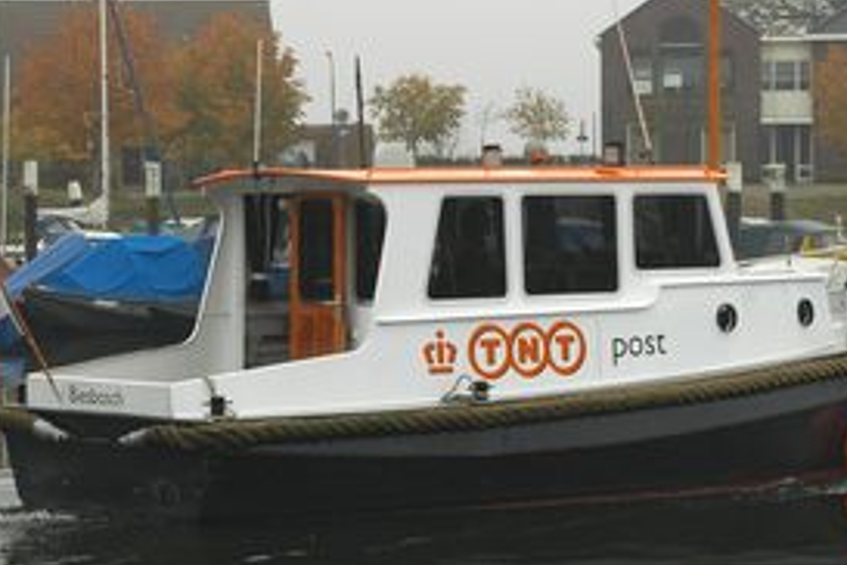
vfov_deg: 11.0
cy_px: 174
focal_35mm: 125
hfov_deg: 16.4
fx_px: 2941
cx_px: 504
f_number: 9
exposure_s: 1/125
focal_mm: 46
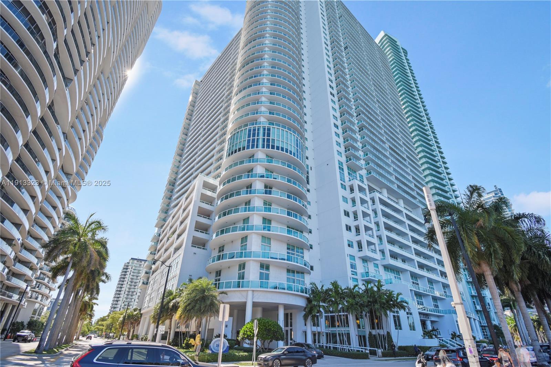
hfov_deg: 95.0
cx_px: 276
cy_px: 184
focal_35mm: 16
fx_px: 252
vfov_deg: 72.0
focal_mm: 11
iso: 250
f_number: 5.6
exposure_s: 1/125
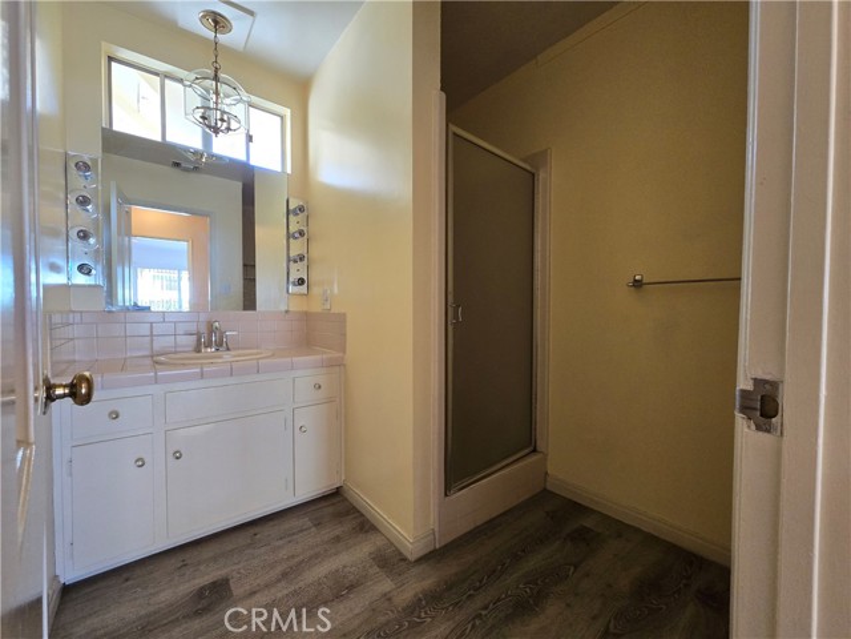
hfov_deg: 106.2
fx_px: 320
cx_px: 426
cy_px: 320
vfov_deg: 89.9
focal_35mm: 13
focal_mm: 2.2
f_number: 2.2
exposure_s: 1/60
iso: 320
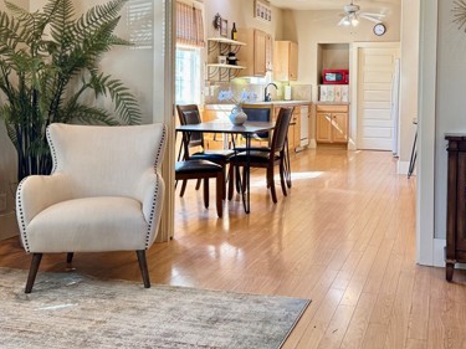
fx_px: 552
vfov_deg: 34.6
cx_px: 301
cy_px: 101
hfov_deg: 45.3
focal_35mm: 41
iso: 125
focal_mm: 6.76
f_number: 1.78
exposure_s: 1/60
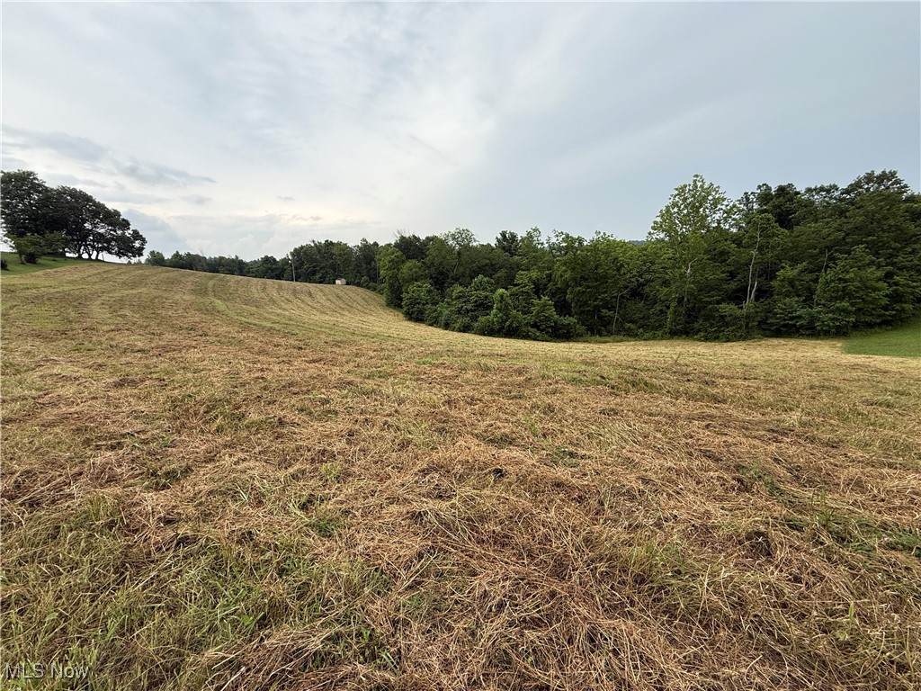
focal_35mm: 14
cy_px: 346
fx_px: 372
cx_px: 460
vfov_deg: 85.7
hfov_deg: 102.1
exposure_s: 1/433
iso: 64
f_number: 2.2
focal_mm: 2.22
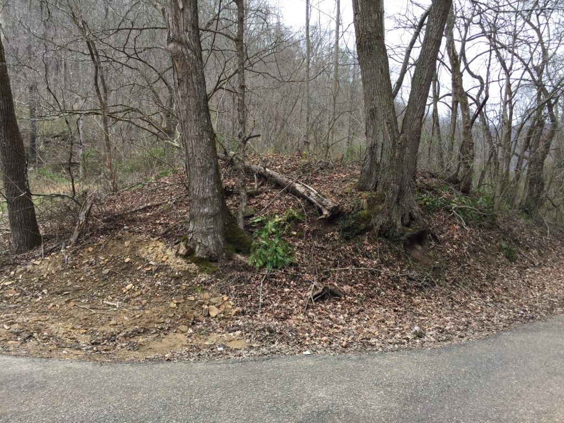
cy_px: 212
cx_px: 282
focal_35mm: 29
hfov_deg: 61.7
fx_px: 472
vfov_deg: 48.2
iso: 32
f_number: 2.2
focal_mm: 4.15
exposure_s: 1/205
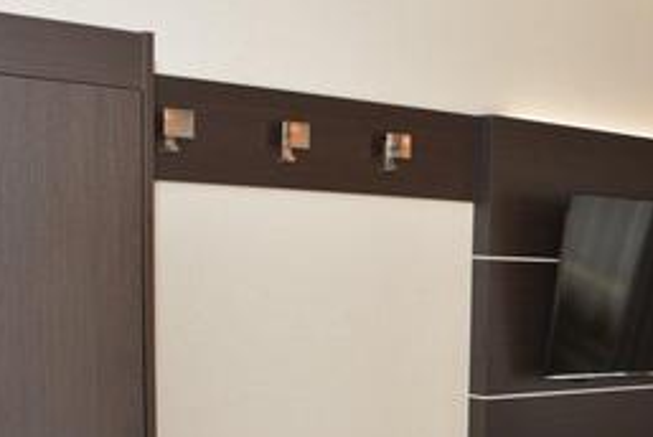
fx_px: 1180
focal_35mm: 65
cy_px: 423
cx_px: 649
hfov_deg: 29.0
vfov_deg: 20.4
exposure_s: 1/60
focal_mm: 18
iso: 320
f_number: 5.6
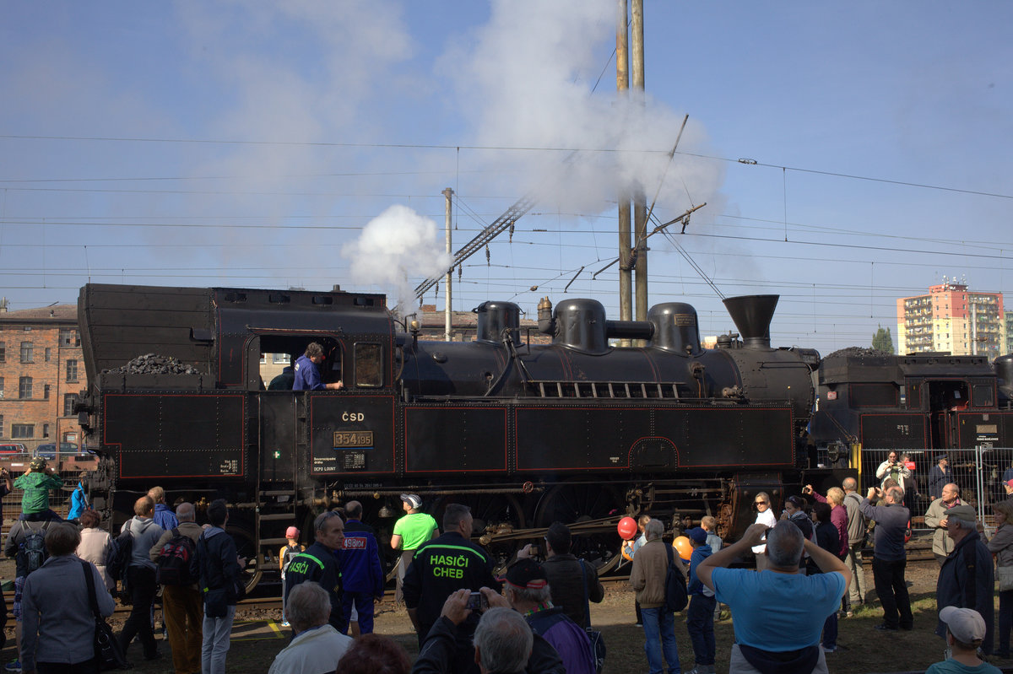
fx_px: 1097
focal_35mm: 39
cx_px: 506
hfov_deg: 49.6
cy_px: 337
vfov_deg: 34.2
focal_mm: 40
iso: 320
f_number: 13
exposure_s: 1/250
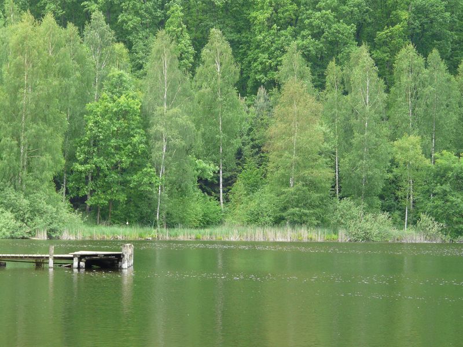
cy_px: 174
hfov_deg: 13.1
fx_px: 2020
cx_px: 232
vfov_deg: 9.8
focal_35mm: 151
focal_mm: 24.7
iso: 100
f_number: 3.6
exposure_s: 1/80
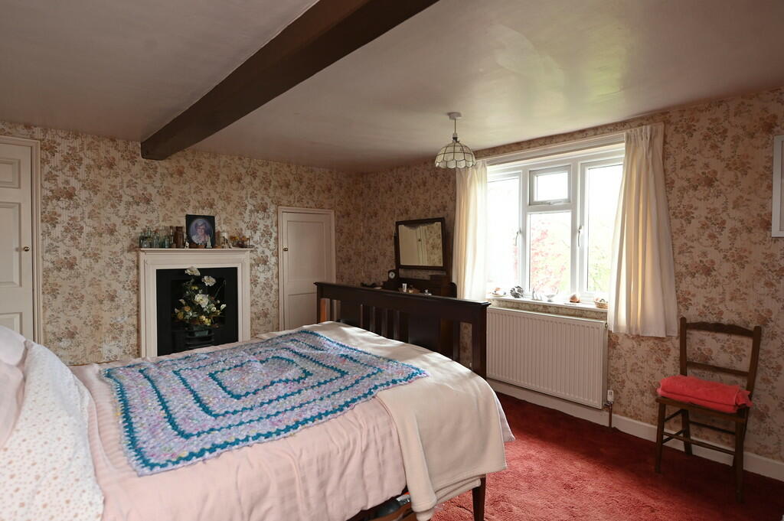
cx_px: 392
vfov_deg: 64.5
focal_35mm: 19
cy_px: 260
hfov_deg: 87.0
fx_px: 413
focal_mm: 19
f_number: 4
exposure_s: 1/60
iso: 500
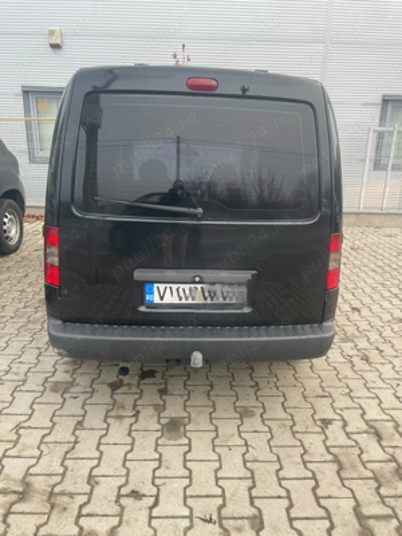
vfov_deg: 67.3
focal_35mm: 26
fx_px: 403
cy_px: 268
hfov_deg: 53.1
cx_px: 201
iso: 50
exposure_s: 1/121
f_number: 1.6
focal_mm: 4.2
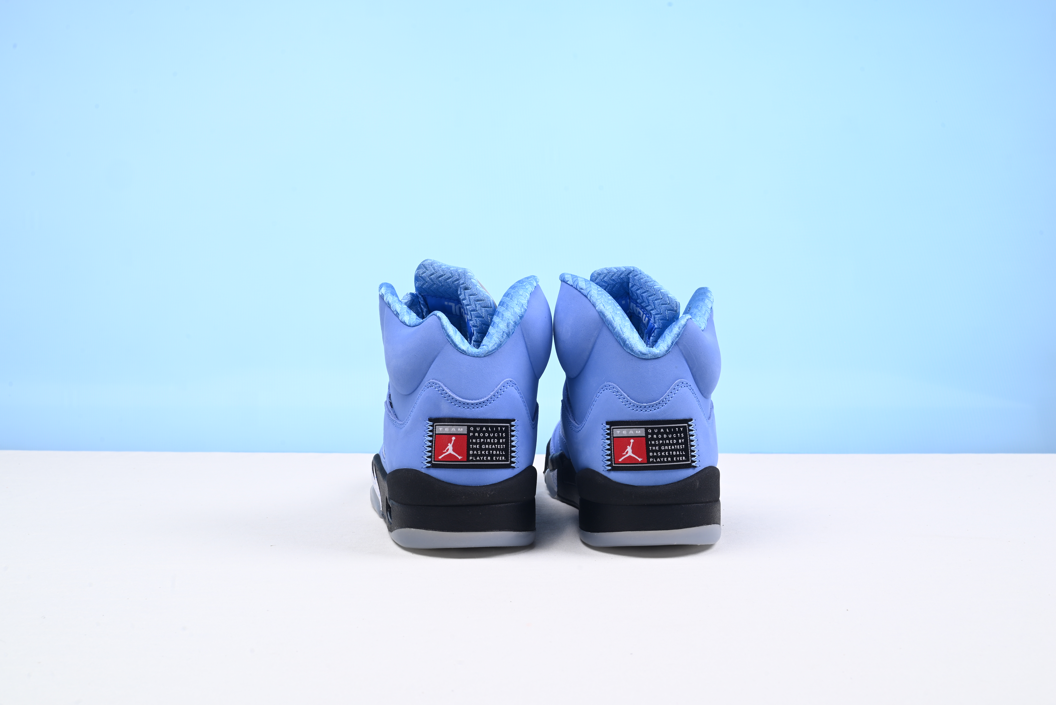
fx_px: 1203
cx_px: 528
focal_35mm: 41
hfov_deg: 47.4
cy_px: 352
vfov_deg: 32.7
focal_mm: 41
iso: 100
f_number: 16
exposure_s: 1/2
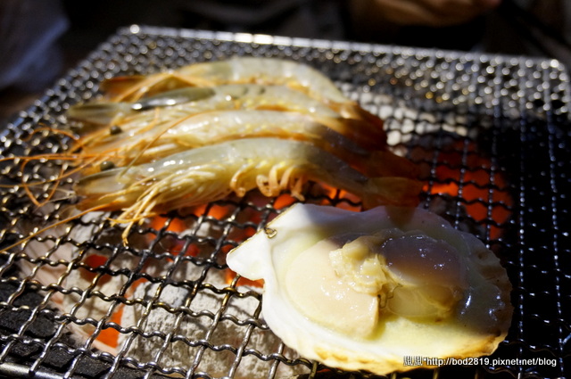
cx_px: 286
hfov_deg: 46.5
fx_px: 665
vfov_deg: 31.8
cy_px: 190
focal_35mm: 42
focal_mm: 28
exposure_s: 1/60
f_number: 4.5
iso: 1600
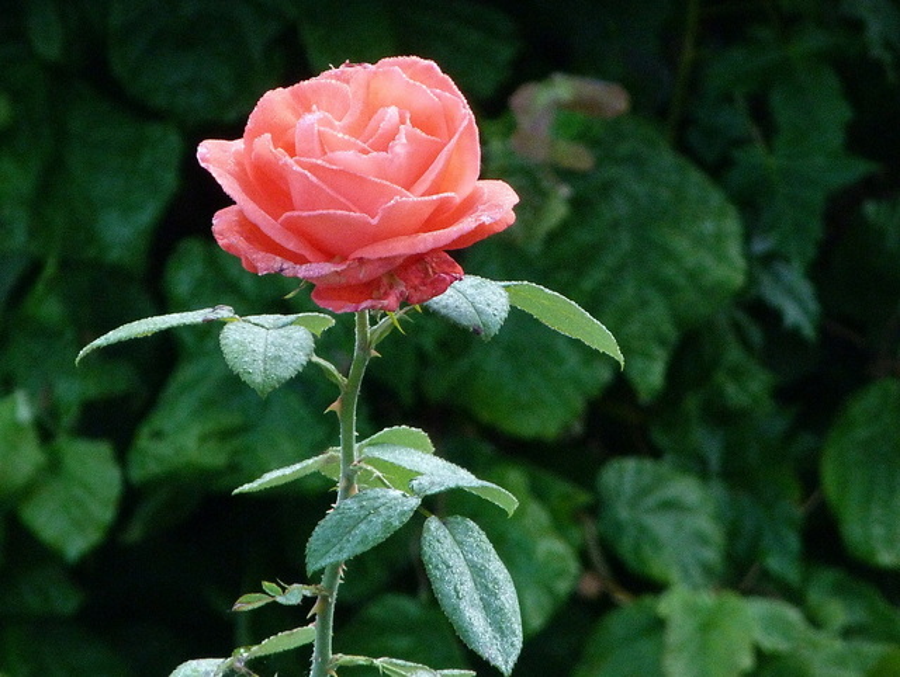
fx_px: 20805
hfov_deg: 2.5
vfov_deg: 1.9
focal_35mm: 799
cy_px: 338
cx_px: 450
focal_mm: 108
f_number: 5.2
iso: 400
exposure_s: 1/125
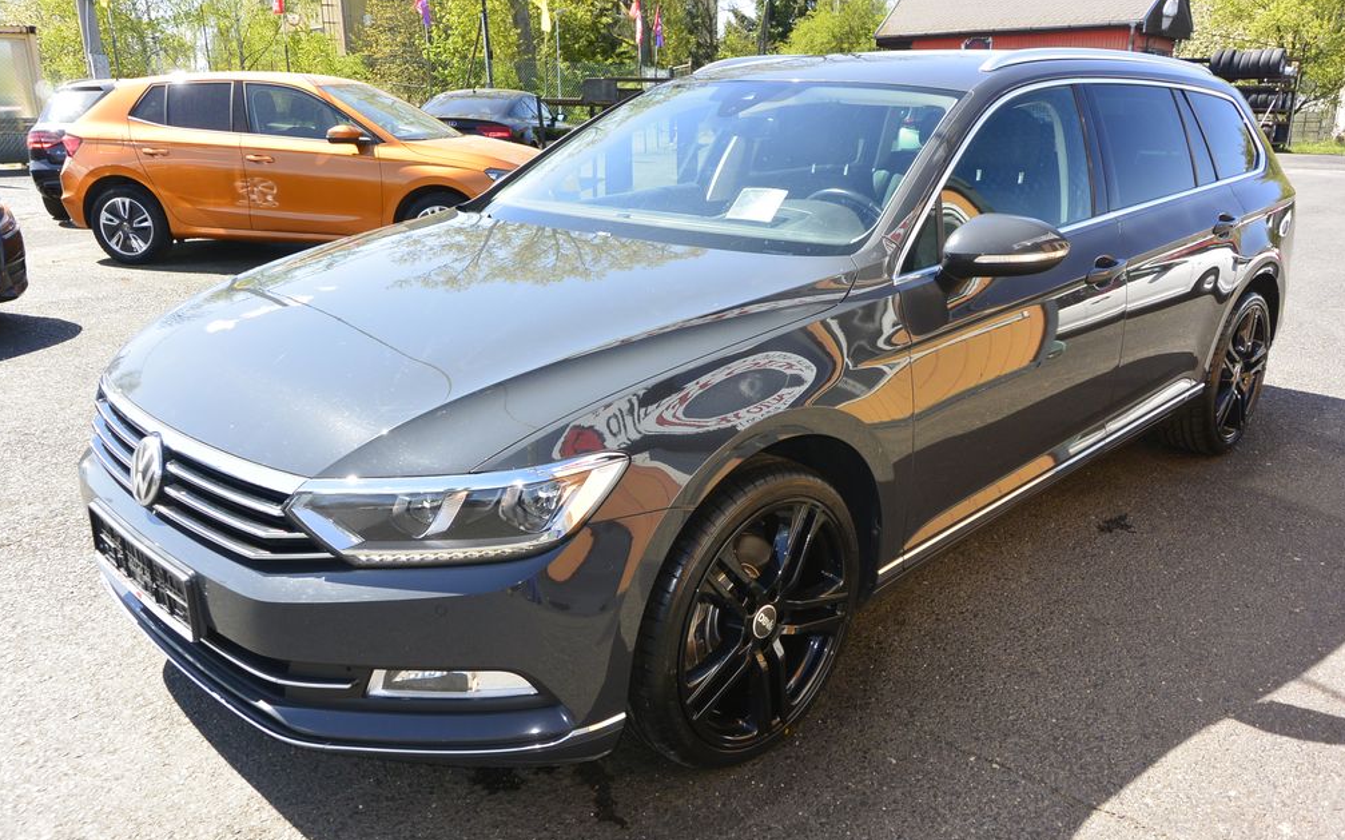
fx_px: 1026
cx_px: 677
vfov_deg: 44.5
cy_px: 449
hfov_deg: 66.5
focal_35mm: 28
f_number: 5
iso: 160
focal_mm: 10
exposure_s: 1/250
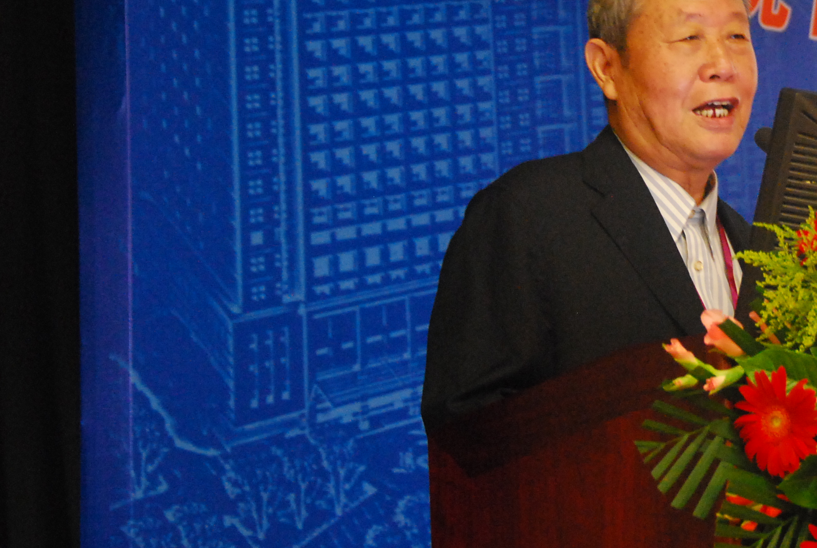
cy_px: 92
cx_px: 665
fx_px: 3409
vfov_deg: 9.2
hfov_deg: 13.6
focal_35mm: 150
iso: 1600
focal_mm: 55
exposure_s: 1/10
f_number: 4.8
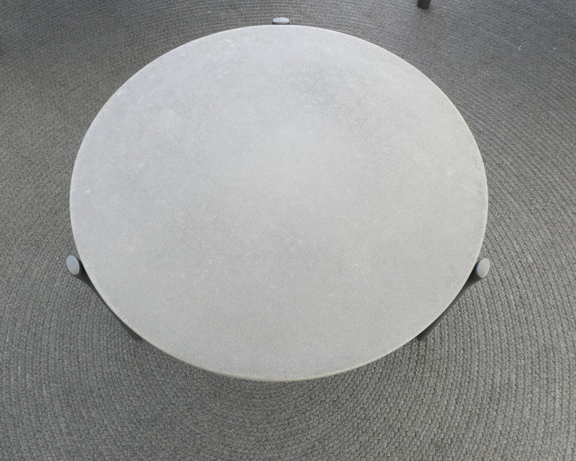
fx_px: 443
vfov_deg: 54.9
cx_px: 275
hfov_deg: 66.0
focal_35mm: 26
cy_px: 234
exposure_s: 1/60
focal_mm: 4.3
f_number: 3.3
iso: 160
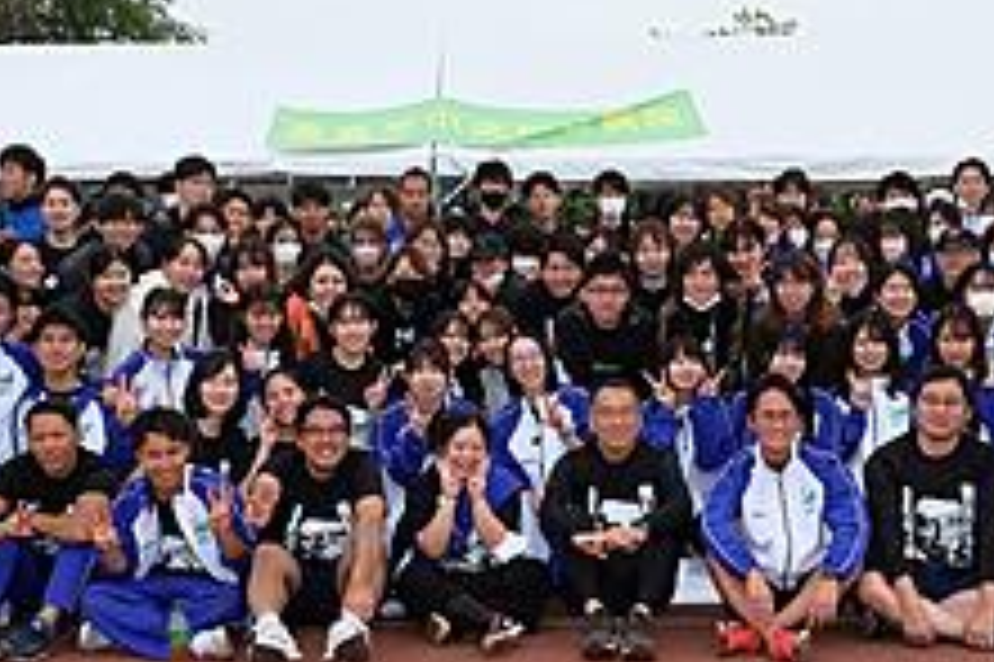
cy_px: 367
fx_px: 1600
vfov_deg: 23.3
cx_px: 567
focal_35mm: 58
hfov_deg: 34.5
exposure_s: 1/250
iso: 500
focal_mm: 21.4
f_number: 11
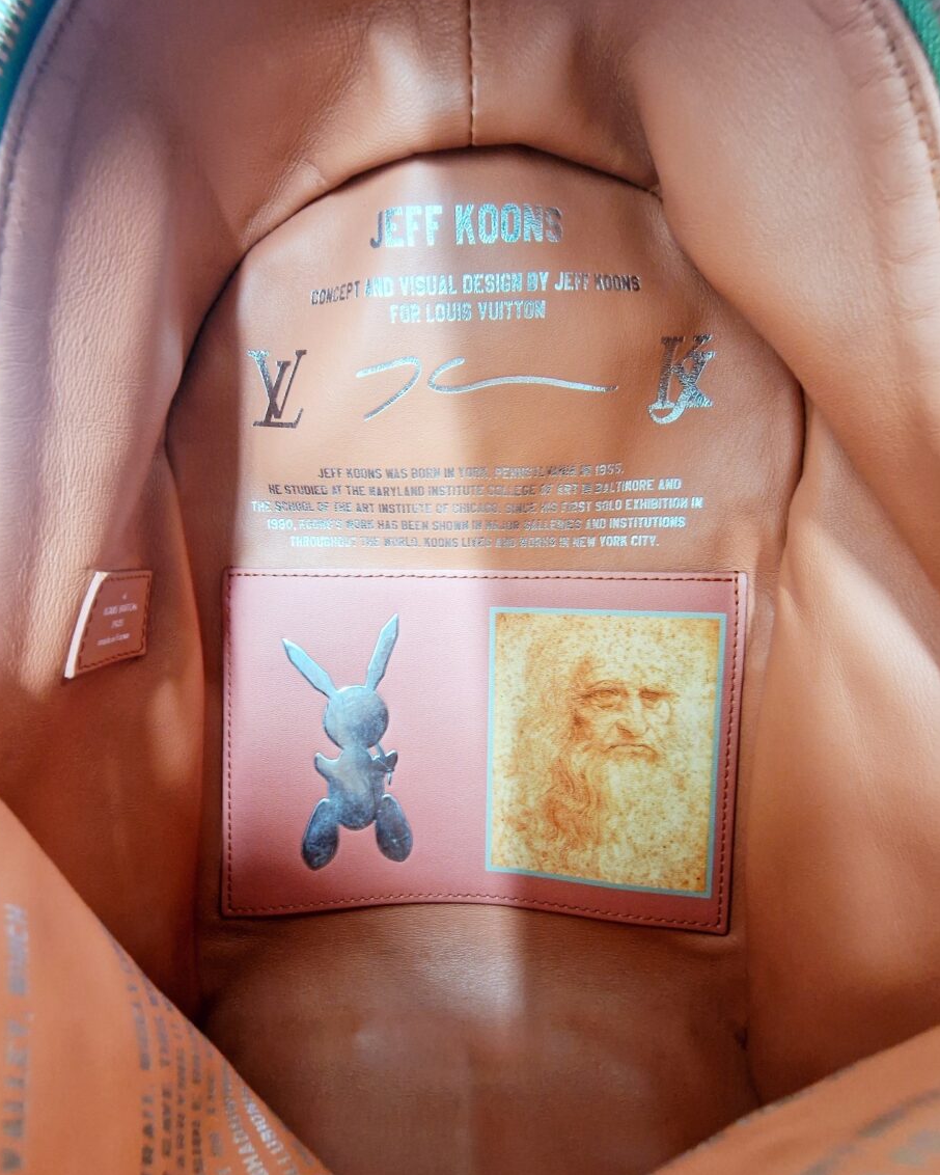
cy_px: 606
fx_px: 487
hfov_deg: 88.0
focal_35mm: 14
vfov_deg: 100.7
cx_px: 456
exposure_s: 1/33
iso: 500
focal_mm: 2.2
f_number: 2.2
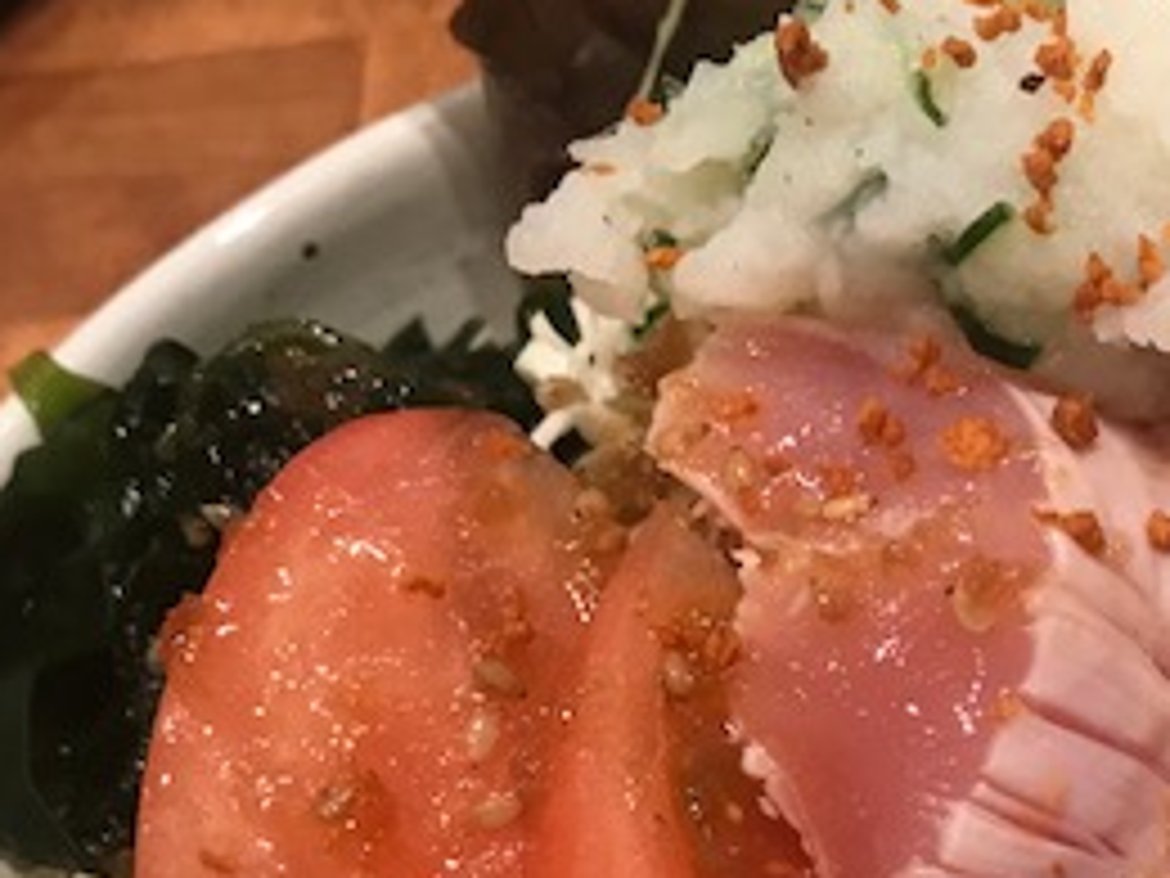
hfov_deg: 27.3
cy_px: 788
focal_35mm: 69
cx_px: 1030
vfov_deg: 20.9
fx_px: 2332
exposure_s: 1/17
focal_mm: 3.99
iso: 40
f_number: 1.8
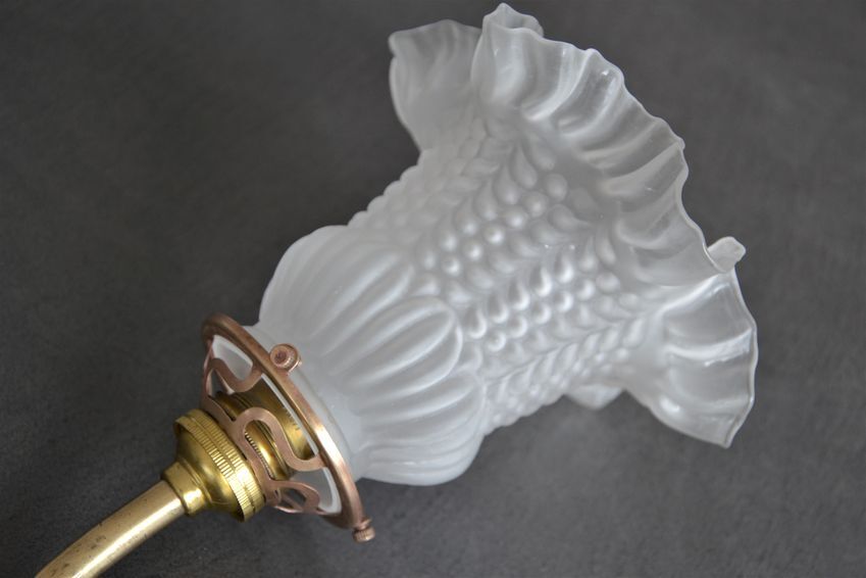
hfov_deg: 26.0
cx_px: 433
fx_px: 1876
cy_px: 289
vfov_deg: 17.5
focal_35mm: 78
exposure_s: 1/60
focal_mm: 52
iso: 500
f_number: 5
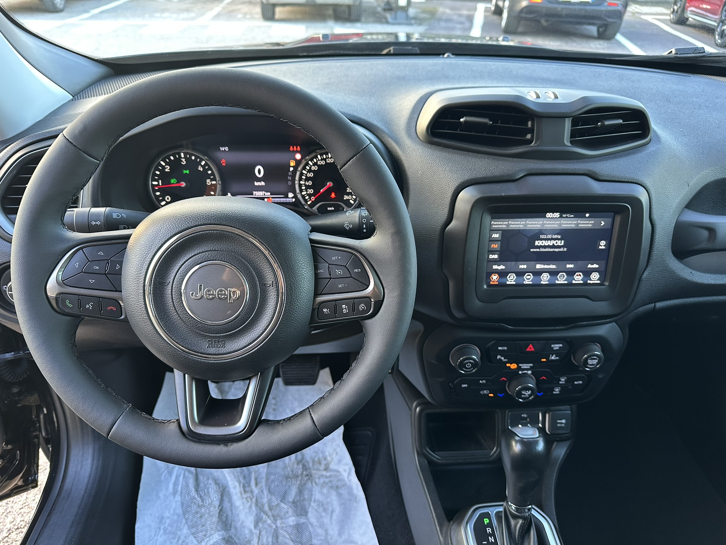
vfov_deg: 56.8
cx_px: 363
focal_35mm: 24
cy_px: 272
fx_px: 503
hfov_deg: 71.6
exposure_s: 1/61
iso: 200
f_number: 1.78
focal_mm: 6.86
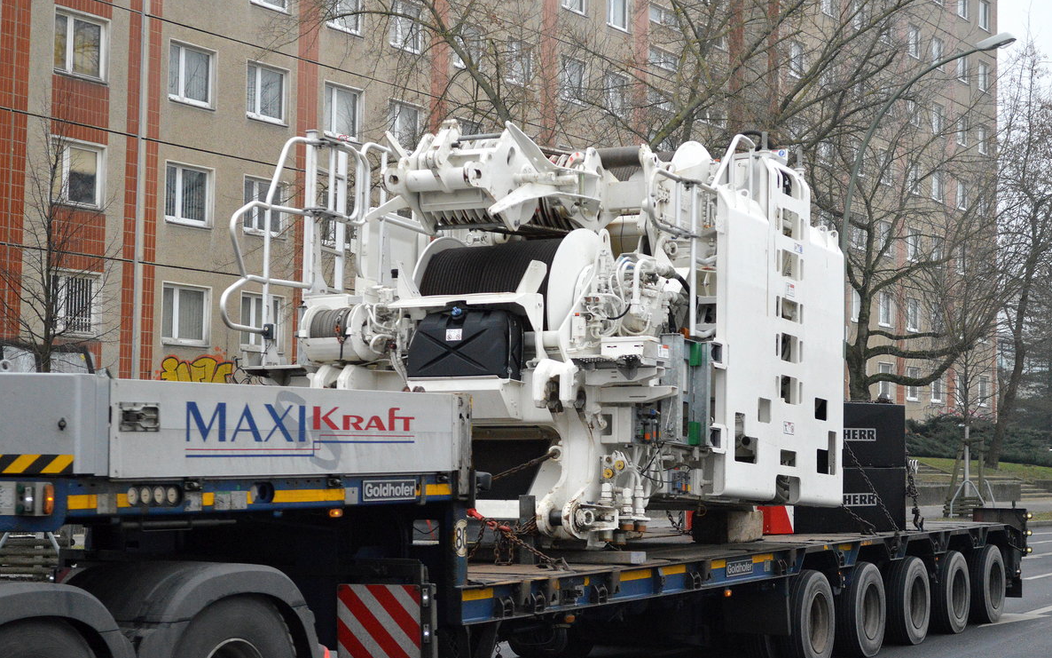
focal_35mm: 68
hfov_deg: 30.2
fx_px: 1949
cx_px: 531
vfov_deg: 19.1
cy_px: 329
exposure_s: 1/500
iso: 2200
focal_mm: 44
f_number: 5.3
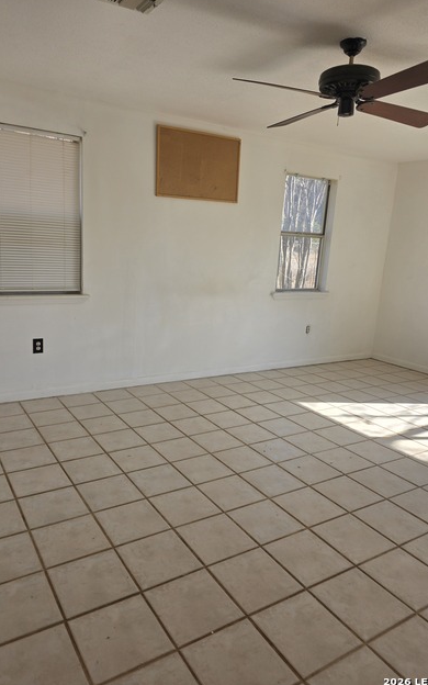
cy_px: 337
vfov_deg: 72.5
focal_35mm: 25
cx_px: 207
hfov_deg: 49.3
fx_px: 467
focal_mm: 6.3
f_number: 1.7
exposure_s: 1/359
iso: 25
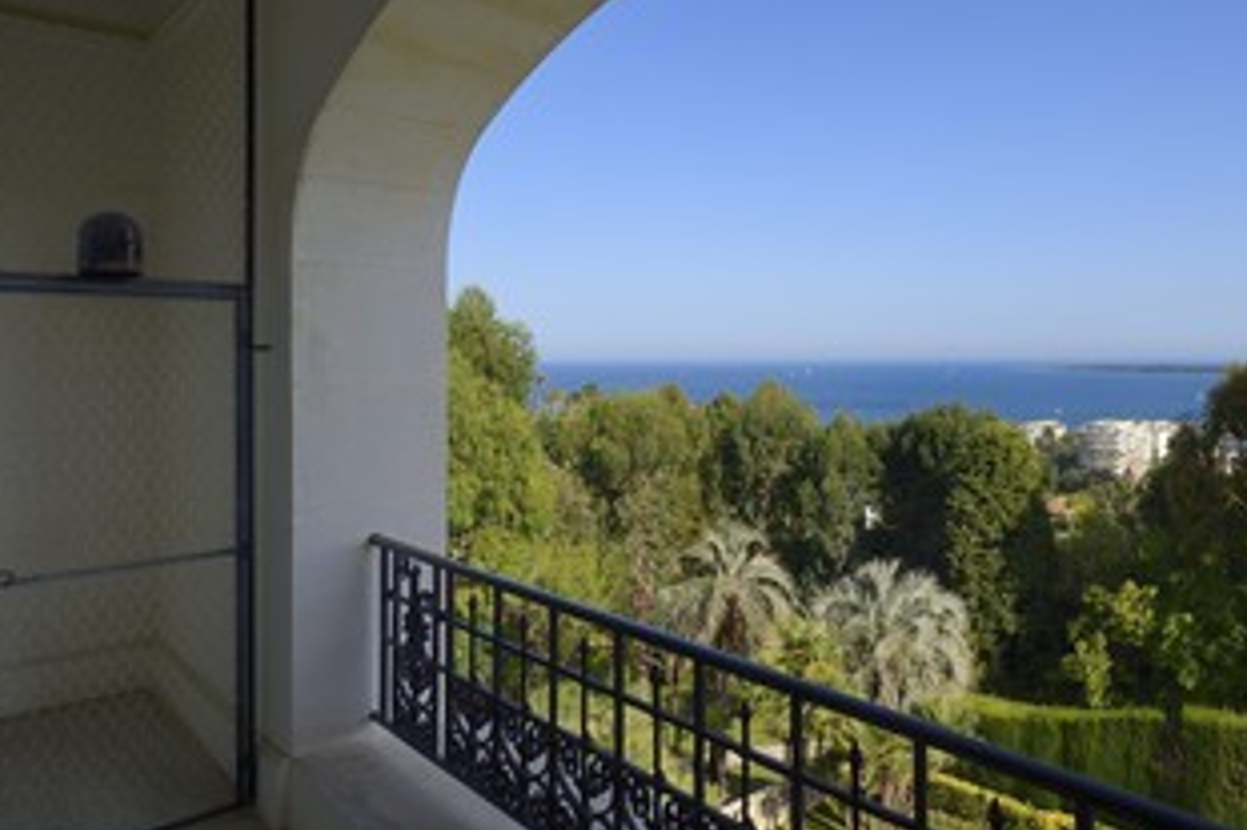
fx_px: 935
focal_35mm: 27
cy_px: 357
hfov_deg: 65.9
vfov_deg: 47.7
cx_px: 814
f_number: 14
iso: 200
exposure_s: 1/200
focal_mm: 20
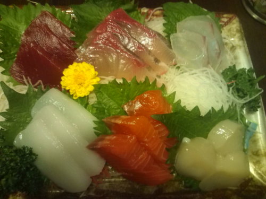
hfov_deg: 56.8
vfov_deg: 44.2
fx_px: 246
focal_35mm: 32
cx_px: 133
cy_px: 100
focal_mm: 3.3
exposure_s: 1/8.29
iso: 102
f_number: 2.8
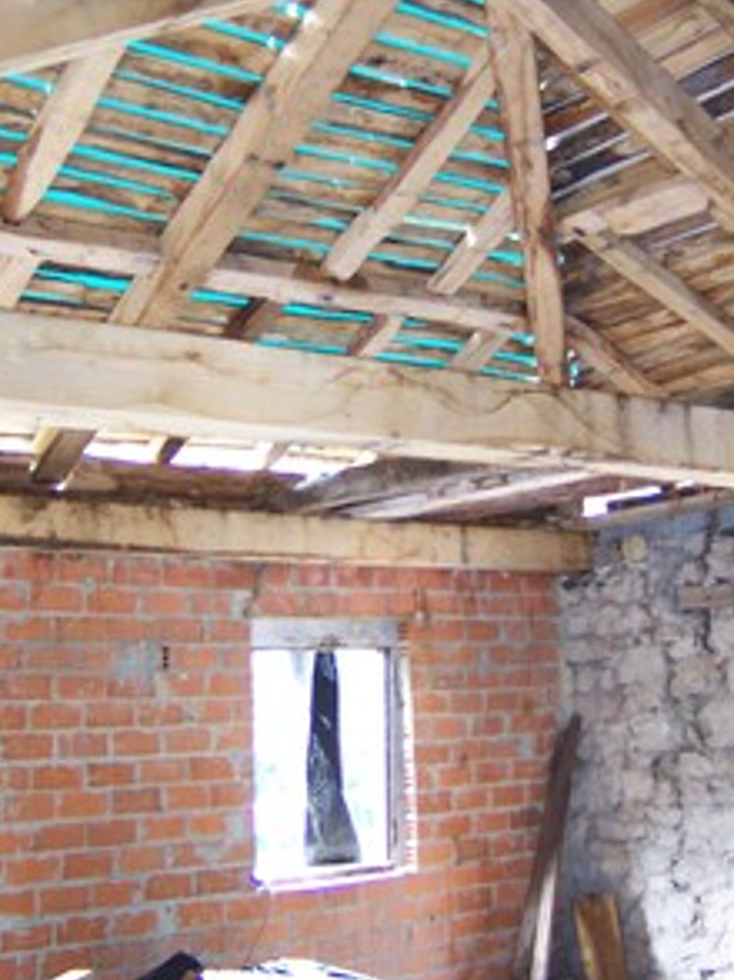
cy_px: 467
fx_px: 1387
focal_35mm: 49
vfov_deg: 38.9
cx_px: 424
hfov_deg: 29.6
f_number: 2.4
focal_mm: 5.6
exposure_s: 1/10
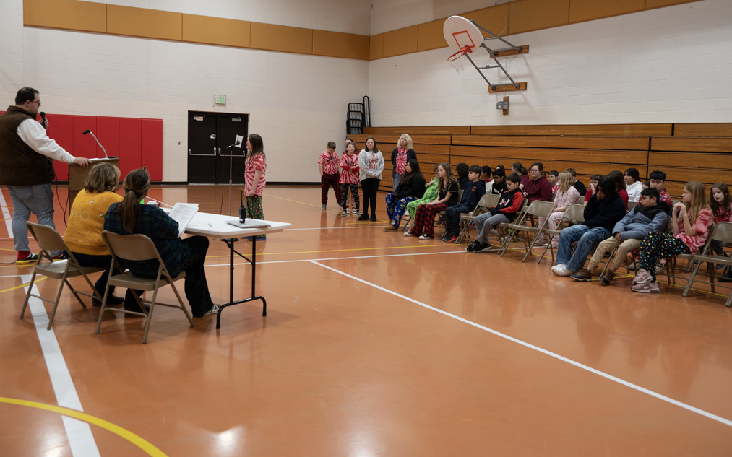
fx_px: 698
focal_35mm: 35
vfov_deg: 36.3
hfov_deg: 55.3
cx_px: 369
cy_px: 216
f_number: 4.8
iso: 1100
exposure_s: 1/125
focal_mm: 34
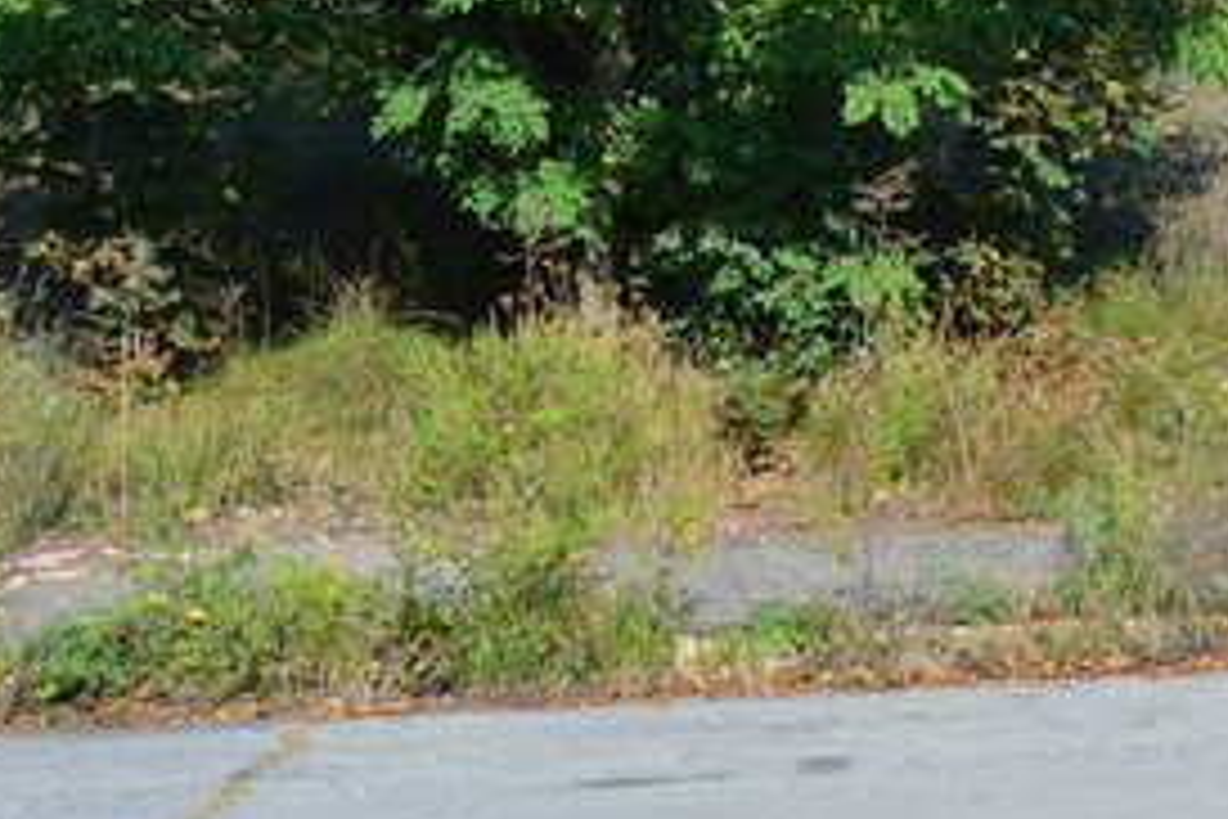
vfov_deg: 16.1
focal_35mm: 79
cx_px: 1696
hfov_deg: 22.3
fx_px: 2695
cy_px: -338
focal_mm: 18
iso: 100
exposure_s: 1/250
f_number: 8
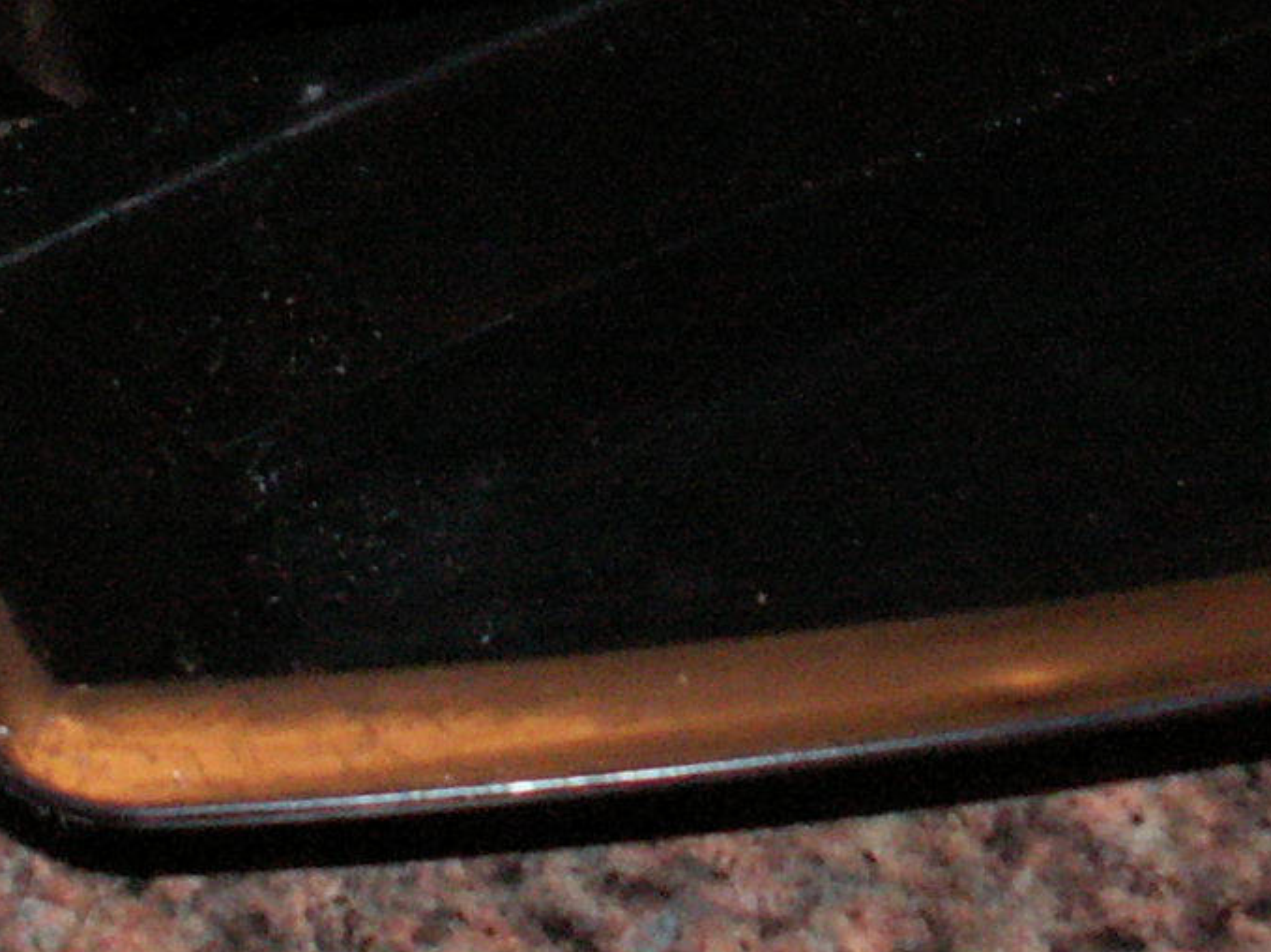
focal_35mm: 132
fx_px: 4846
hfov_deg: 14.9
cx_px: 803
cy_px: -286
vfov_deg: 11.0
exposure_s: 1/40
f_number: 3.2
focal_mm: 5.86
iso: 160
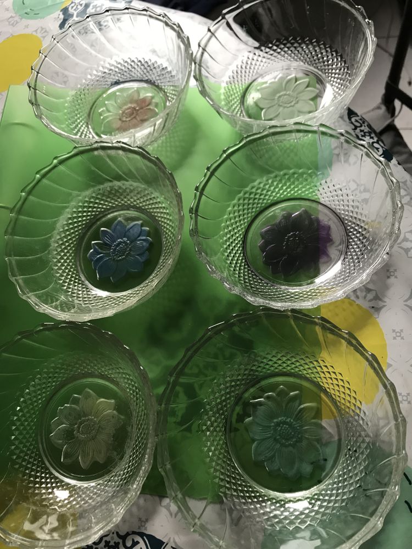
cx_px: 206
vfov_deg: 63.4
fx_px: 444
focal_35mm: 28
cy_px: 274
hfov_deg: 49.7
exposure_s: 1/17
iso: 40
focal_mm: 3.99
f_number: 1.8
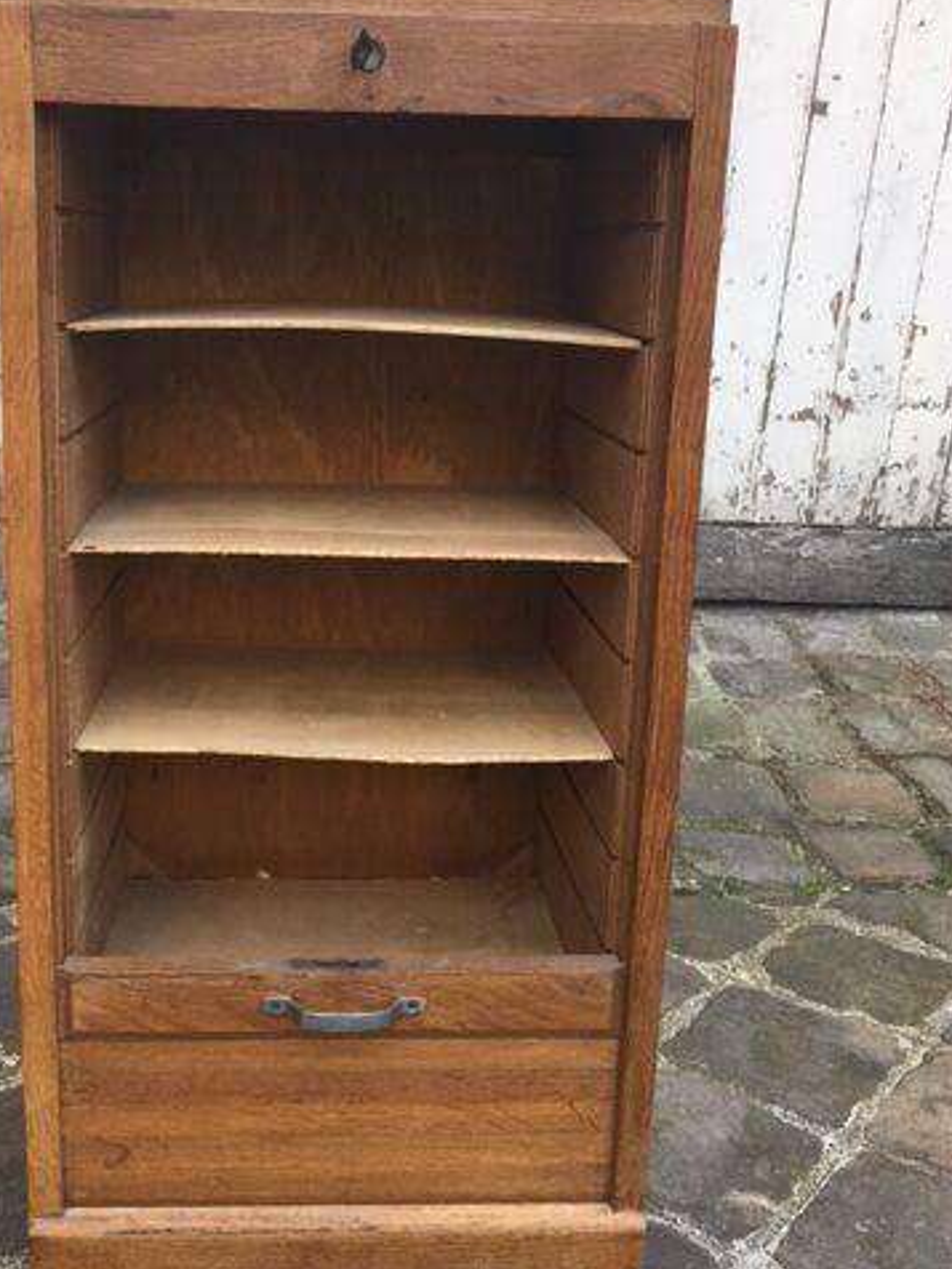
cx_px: 363
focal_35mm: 39
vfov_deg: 47.8
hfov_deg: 36.6
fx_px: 1430
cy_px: 597
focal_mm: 4.15
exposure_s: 1/100
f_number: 2.2
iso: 40
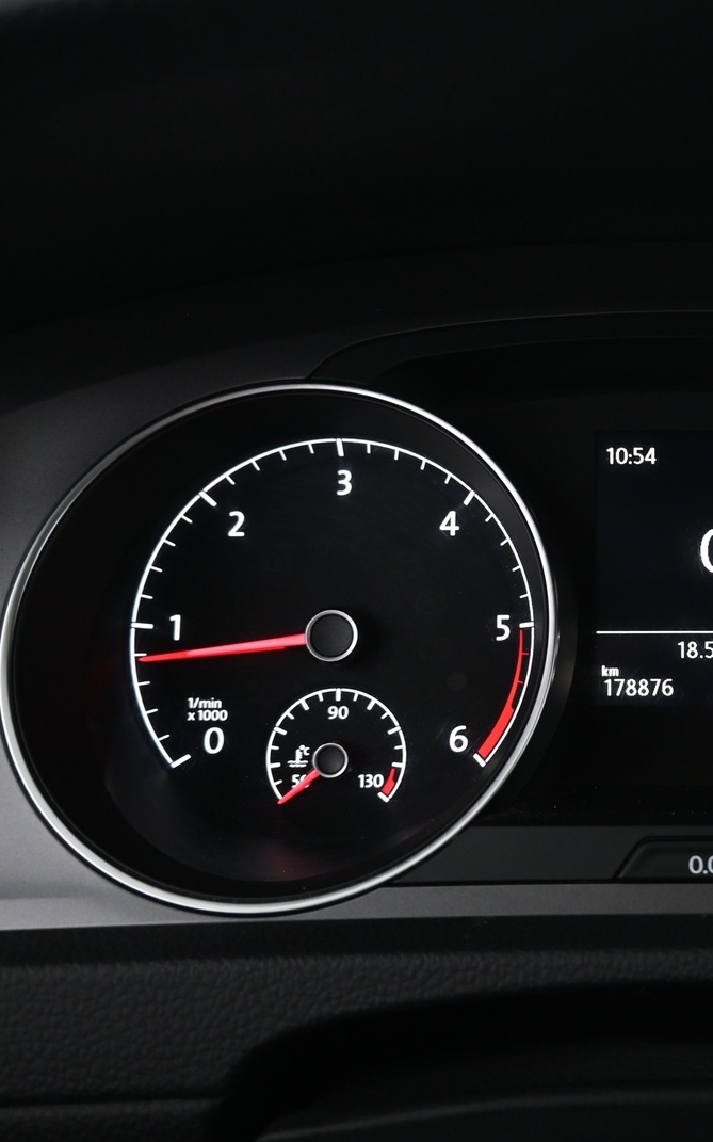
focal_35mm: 37
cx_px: 699
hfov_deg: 32.0
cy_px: 574
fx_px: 1151
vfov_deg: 52.8
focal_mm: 16
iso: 900
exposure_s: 1/25
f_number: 3.5
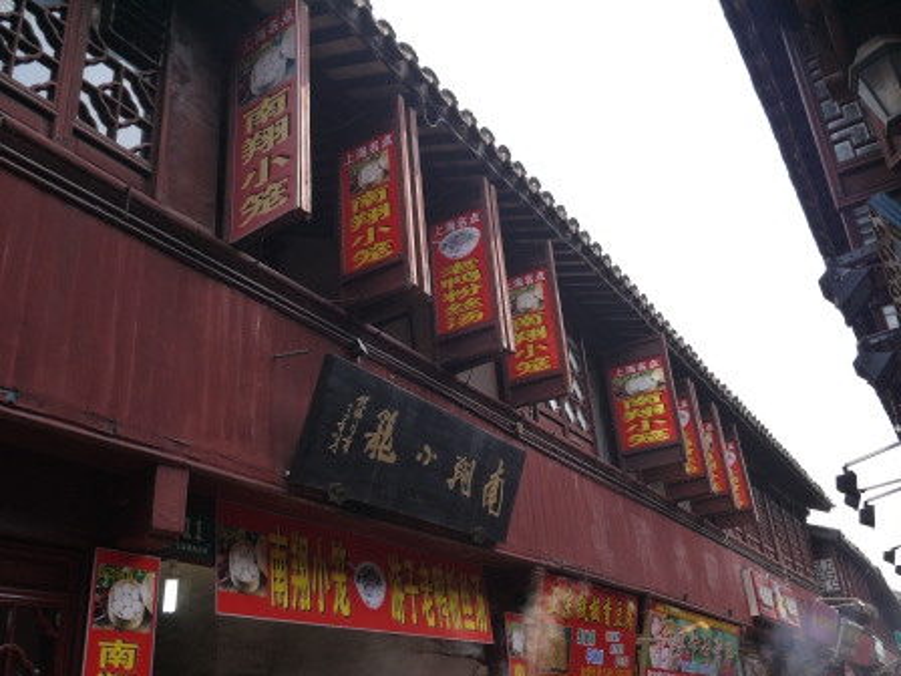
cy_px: 338
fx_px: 885
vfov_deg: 41.8
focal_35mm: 34
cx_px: 450
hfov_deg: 54.0
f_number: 6.3
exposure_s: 1/200
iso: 160
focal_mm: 17
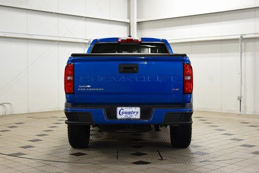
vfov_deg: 25.1
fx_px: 389
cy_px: 86
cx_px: 130
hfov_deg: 36.9
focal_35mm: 54
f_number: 5.6
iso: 1600
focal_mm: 36
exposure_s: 1/60
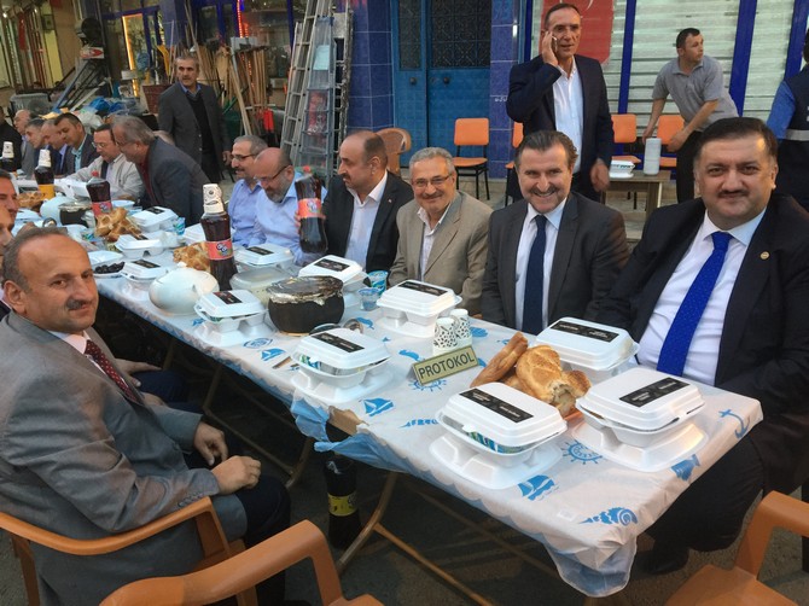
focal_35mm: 29
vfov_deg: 48.2
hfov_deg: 61.7
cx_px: 404
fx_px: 678
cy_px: 303
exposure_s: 1/17
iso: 80
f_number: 2.2
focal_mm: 4.15
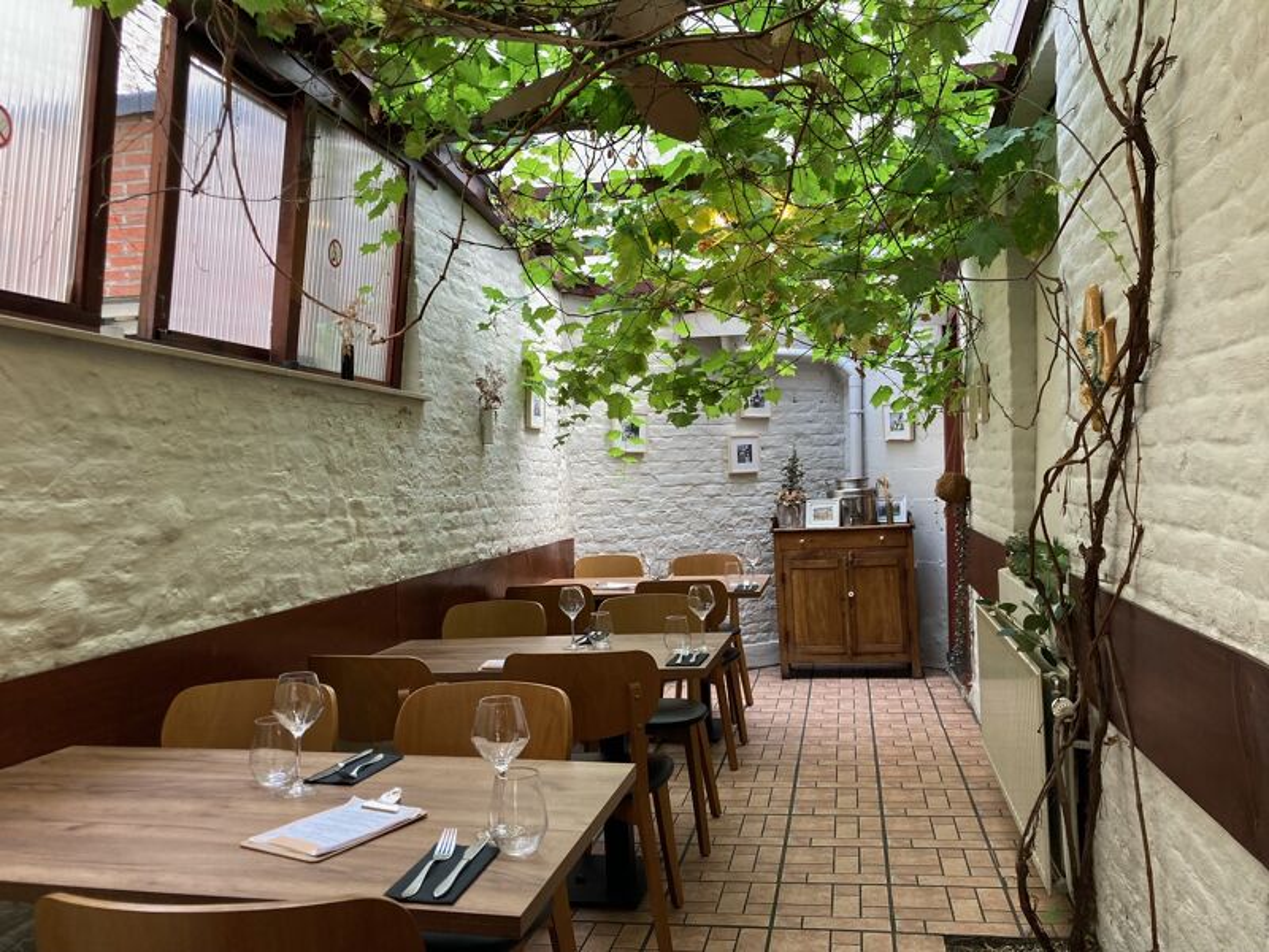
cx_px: 634
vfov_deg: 49.7
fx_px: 1026
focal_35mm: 28
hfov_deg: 63.4
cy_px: 476
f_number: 1.8
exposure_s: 1/50
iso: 80
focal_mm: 3.99
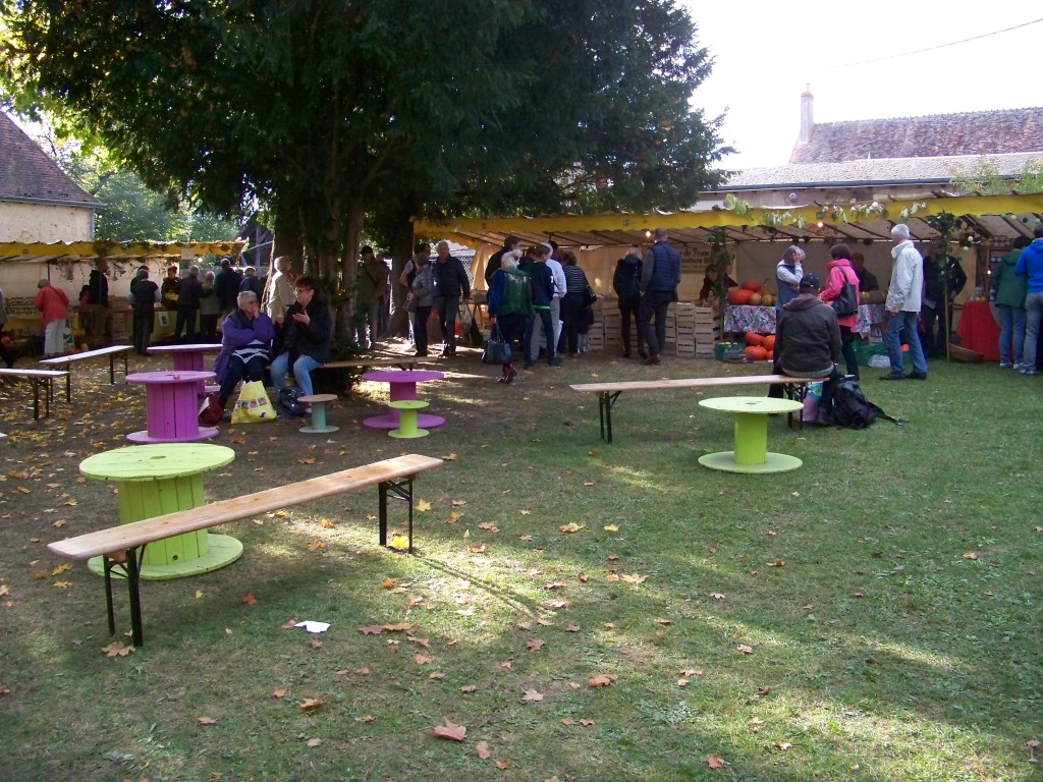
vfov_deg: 42.9
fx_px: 994
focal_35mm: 33
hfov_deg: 55.4
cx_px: 522
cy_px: 391
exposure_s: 1/500
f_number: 2.8
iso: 320
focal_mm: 5.85
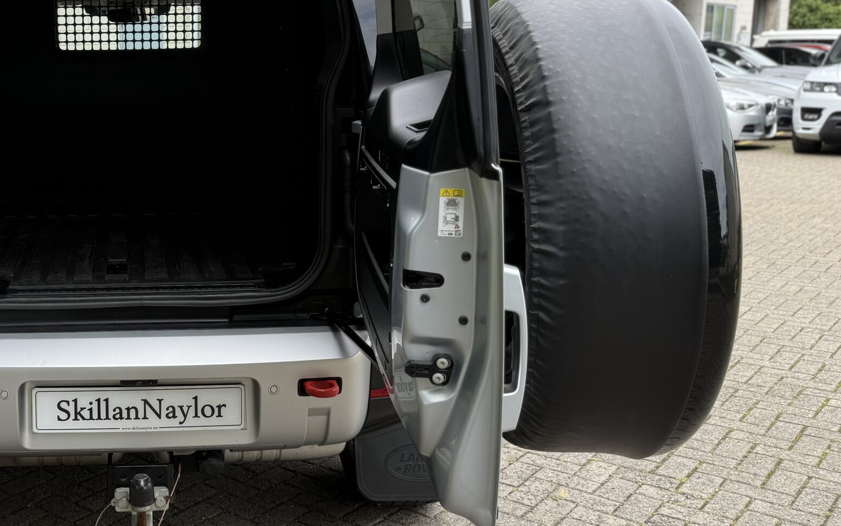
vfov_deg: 30.5
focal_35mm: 42
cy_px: 213
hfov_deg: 44.5
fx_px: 963
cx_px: 147
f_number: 1.78
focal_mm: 6.76
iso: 80
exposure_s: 1/992
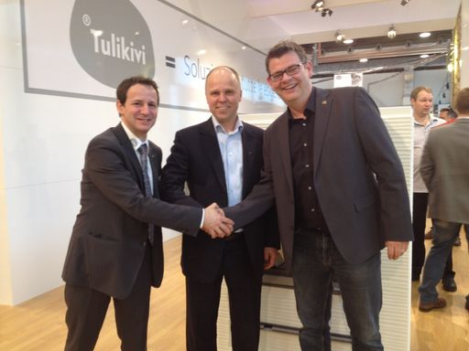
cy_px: 176
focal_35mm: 35
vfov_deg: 40.7
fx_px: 474
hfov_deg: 52.6
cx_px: 234
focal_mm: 4.28
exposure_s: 1/20
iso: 80
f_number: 2.4
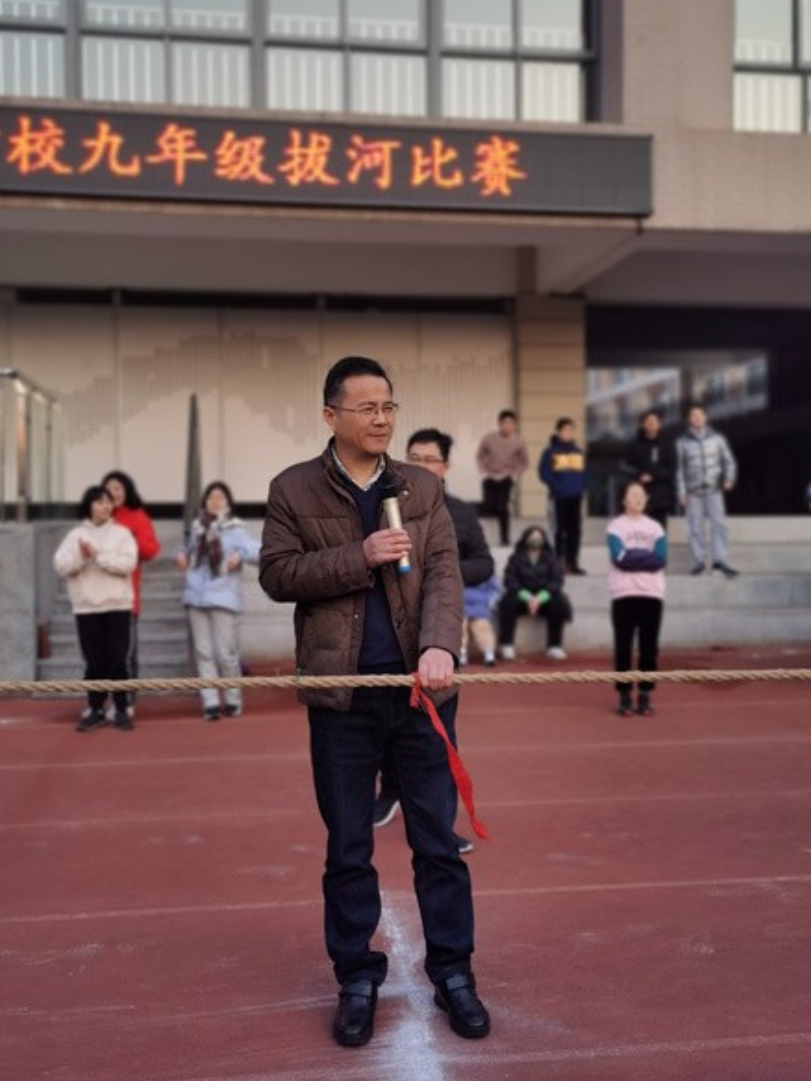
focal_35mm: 38
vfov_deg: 49.0
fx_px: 1187
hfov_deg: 37.7
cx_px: 411
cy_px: 533
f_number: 1.8
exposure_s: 1/251
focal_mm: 5.58
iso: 50
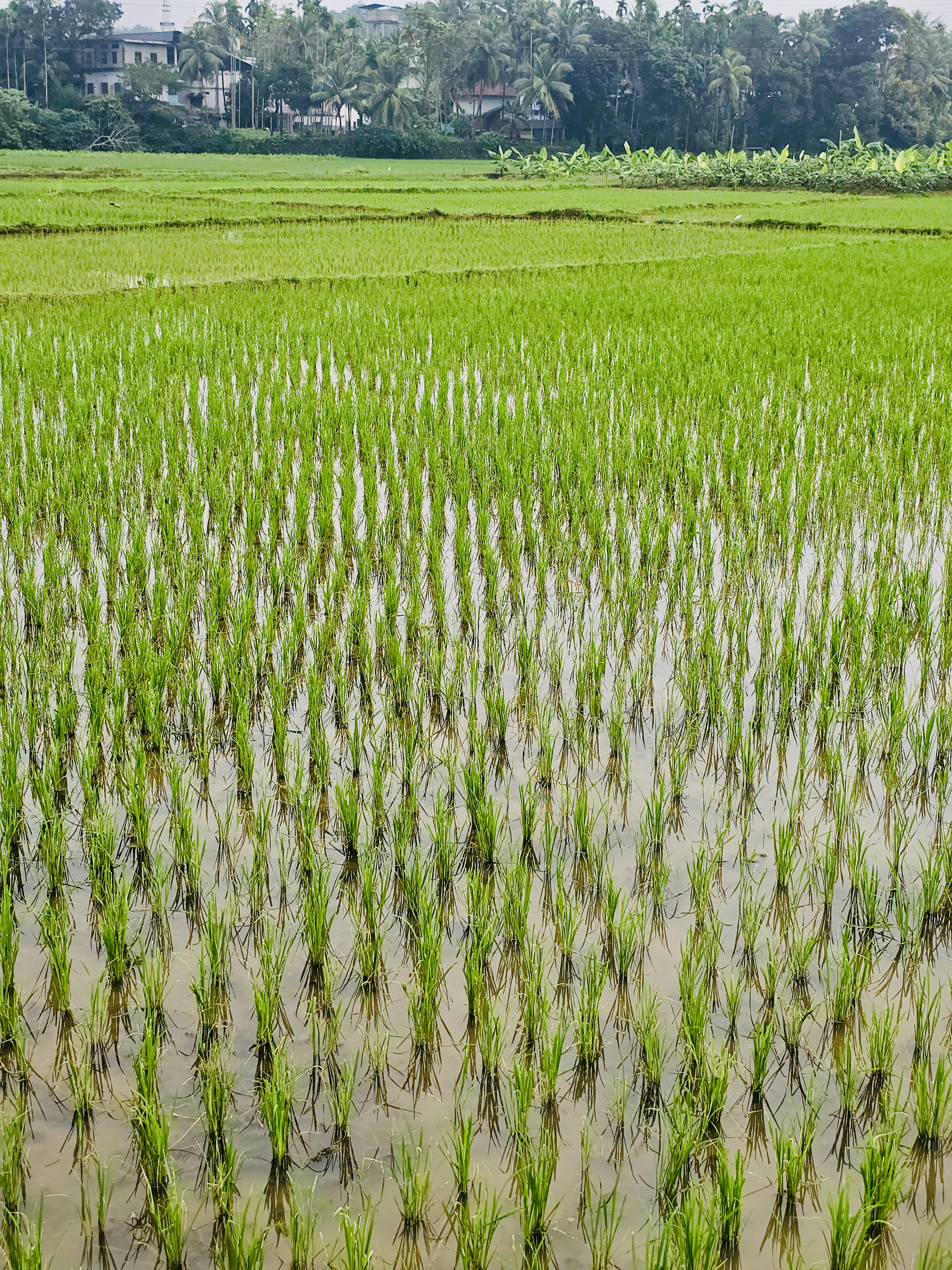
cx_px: 476
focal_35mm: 23
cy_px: 635
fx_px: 843
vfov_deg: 73.9
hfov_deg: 58.9
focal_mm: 6.3
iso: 10
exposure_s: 1/455
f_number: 1.7
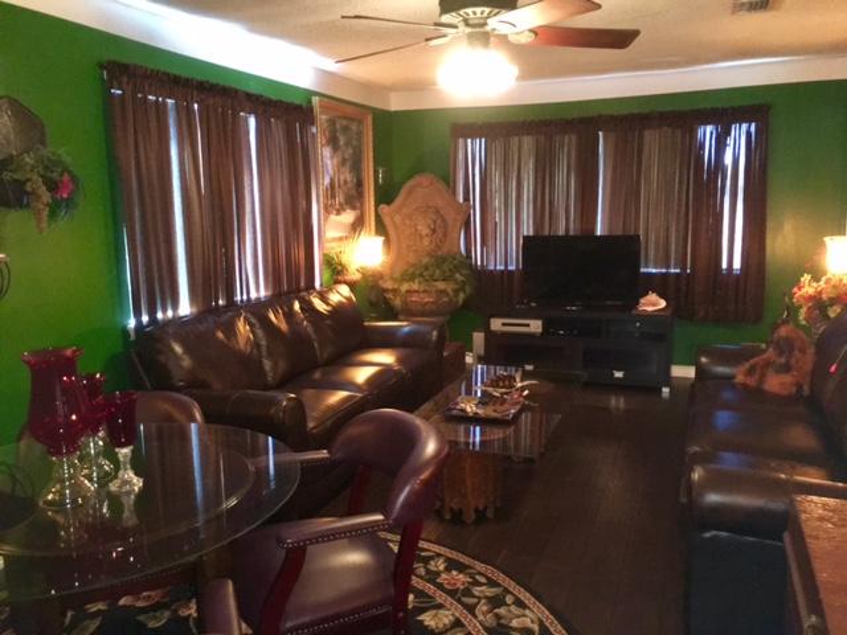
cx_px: 424
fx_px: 710
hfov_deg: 61.7
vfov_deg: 48.2
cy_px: 318
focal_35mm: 29
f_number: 2.2
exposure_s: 1/16
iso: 500
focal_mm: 4.15
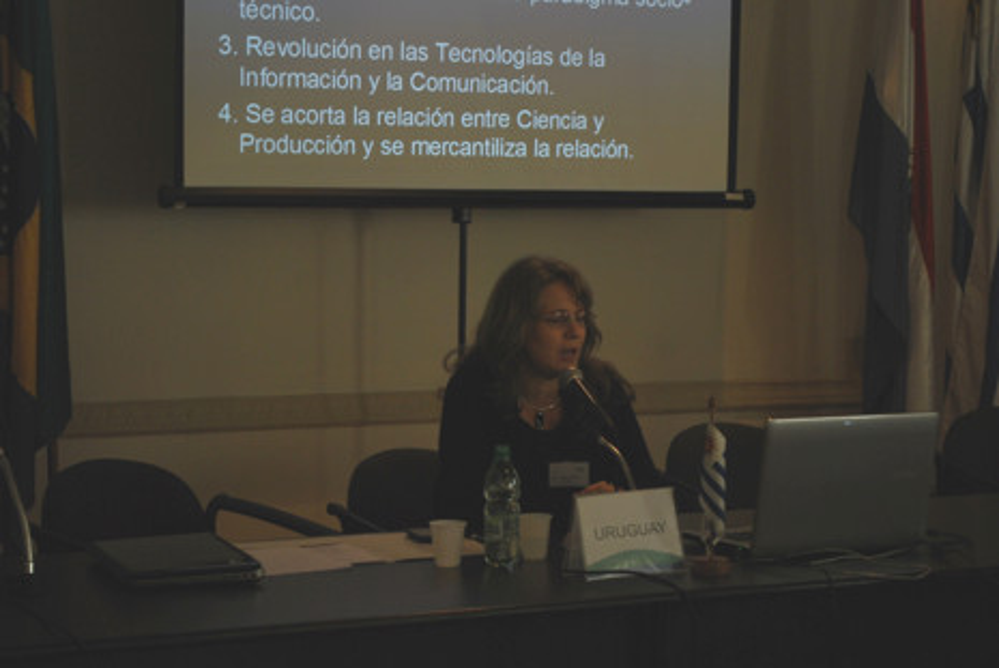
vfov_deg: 16.6
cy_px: 334
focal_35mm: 82
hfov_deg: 24.6
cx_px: 500
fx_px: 2291
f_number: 5.6
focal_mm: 55
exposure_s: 1/60
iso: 200
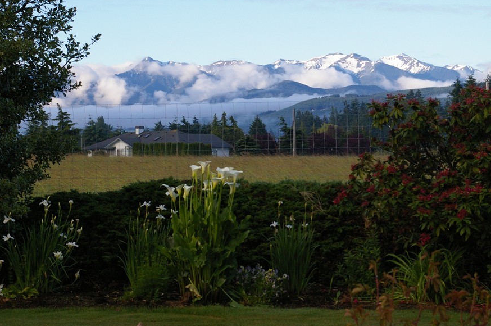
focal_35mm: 103
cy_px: 127
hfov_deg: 19.9
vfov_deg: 13.3
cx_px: 284
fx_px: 1398
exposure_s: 1/750
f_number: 8
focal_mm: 55
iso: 800
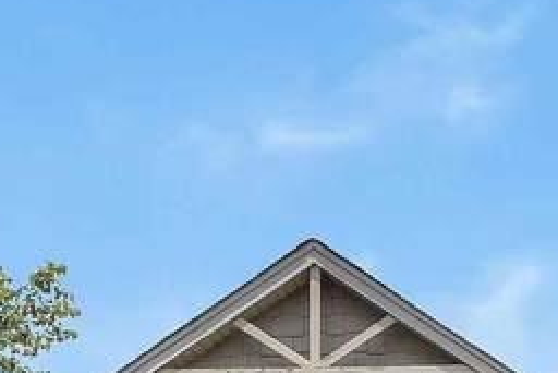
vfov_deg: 14.2
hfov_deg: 21.3
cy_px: 760
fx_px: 1241
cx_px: 837
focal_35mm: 80
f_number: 9
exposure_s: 1/400
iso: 160
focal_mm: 16
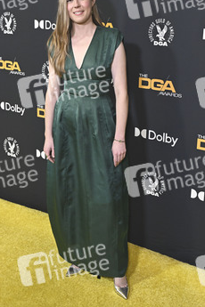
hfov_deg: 30.5
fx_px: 376
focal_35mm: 44
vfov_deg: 44.4
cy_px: 132
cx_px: 89
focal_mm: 38
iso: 2000
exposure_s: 1/320
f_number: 5.6
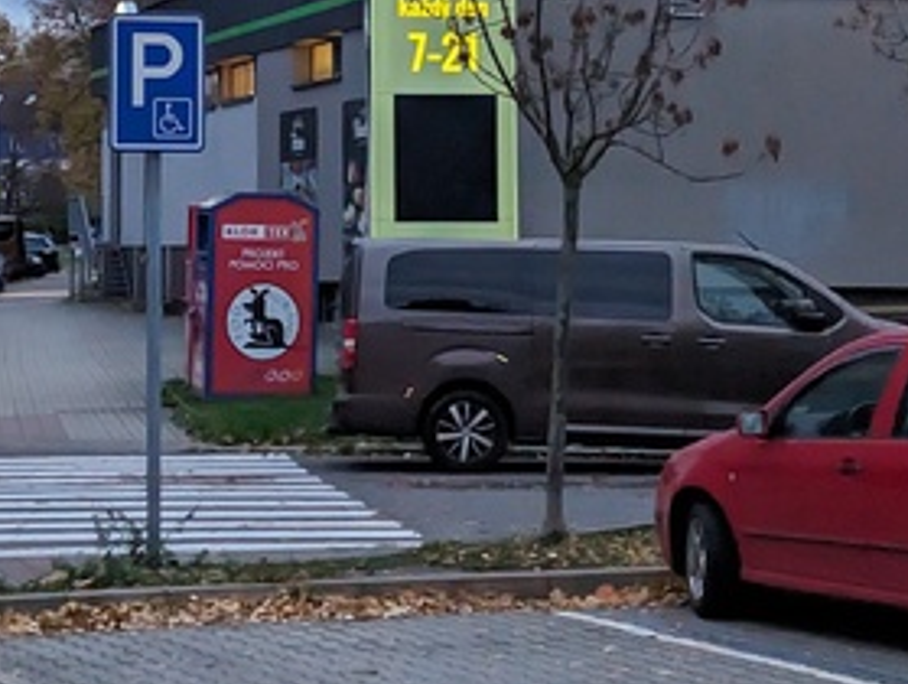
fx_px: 3388
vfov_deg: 11.3
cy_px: -93
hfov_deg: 15.2
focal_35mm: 129
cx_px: 192
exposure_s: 1/50.8
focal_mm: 6.9
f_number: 1.68
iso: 408
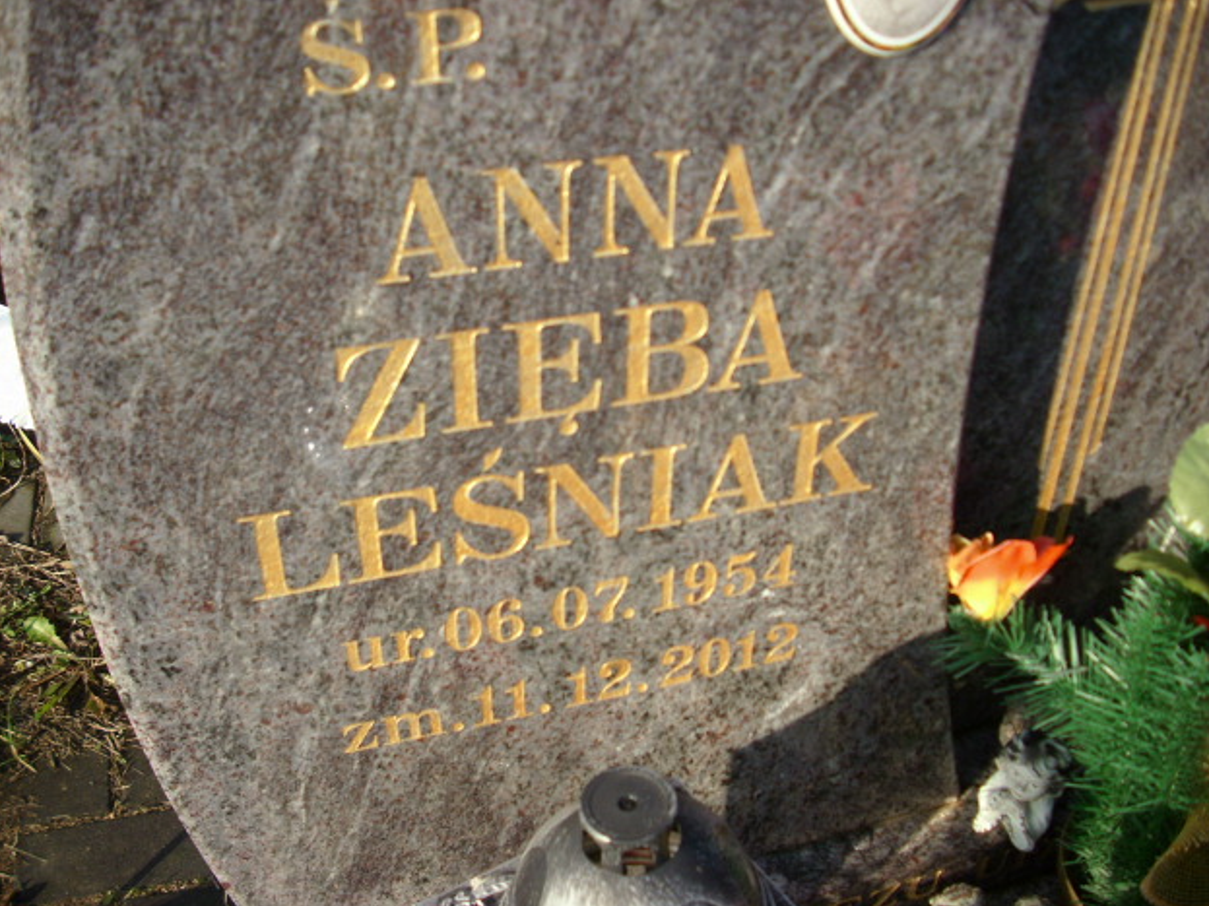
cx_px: 619
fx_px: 1327
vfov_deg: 37.7
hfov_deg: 49.0
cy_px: 444
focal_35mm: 38
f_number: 2.8
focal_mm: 6.2
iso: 50
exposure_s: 1/478
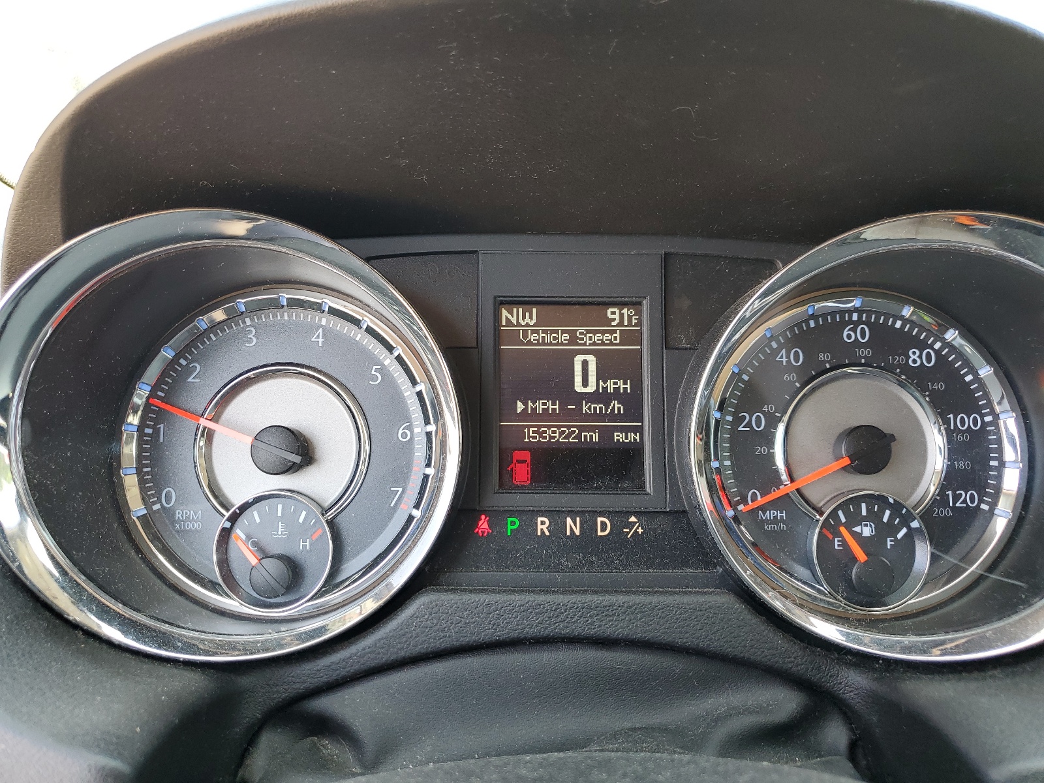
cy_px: 392
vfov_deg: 53.1
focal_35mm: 26
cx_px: 522
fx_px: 784
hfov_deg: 67.3
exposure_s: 1/120
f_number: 1.5
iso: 50
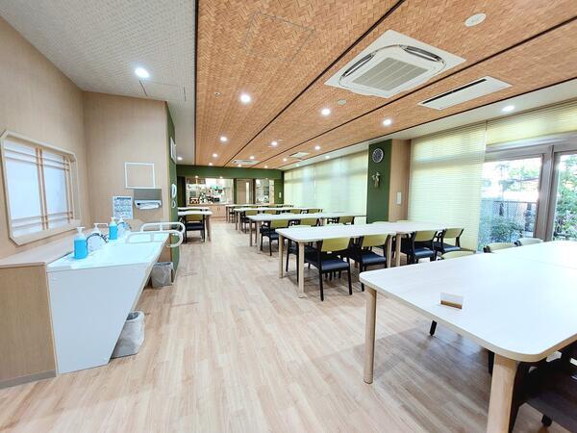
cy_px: 216
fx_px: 217
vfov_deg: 89.9
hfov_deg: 106.2
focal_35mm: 13
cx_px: 288
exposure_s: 1/50
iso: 125
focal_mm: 1.74
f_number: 2.2
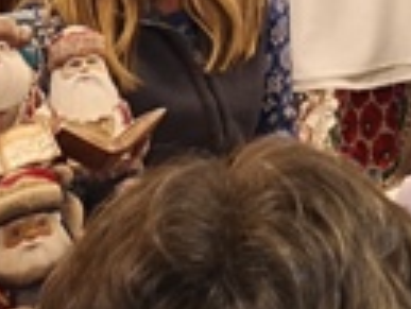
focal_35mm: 167
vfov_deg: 7.9
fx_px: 1985
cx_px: 972
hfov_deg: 10.3
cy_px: -538
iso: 160
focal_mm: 3.95
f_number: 1.8
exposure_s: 1/33.3
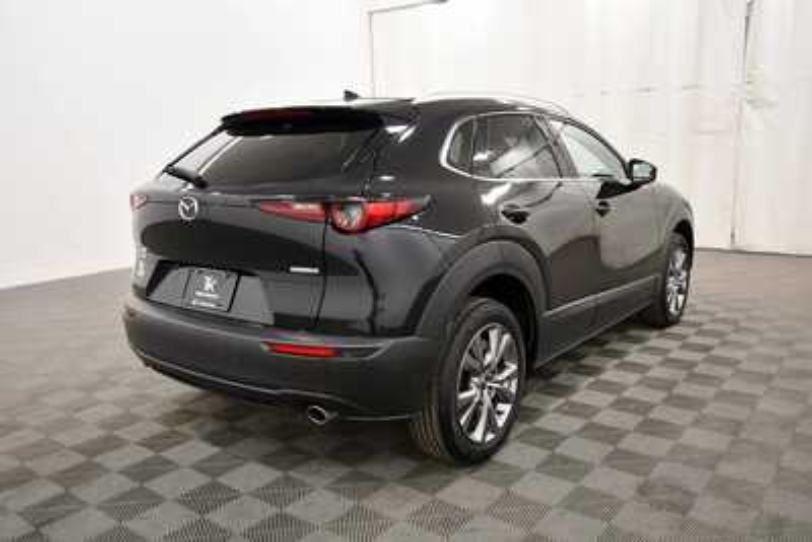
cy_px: 271
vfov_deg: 43.6
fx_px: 677
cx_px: 406
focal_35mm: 30
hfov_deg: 61.9
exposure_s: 1/125
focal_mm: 20
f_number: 5.6
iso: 1400
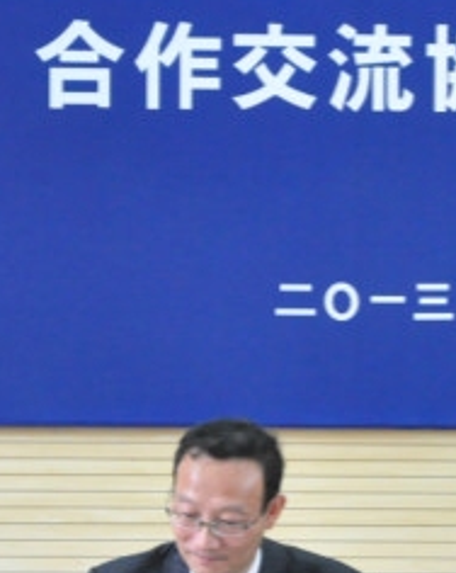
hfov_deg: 4.6
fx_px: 5649
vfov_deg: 5.8
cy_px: 279
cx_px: 514
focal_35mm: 334
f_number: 5.3
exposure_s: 1/30
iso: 3200
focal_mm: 80
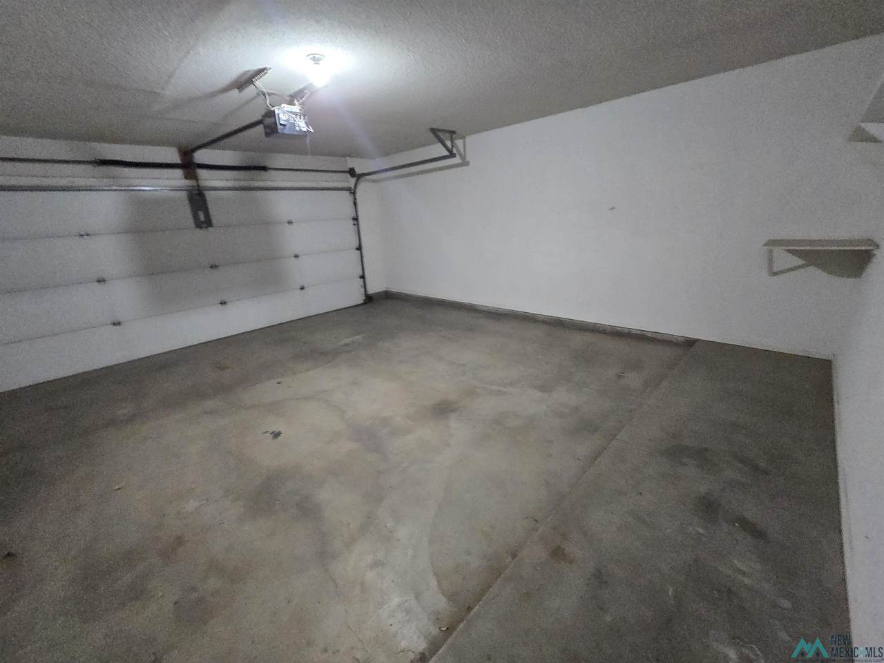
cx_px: 442
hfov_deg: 106.2
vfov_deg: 89.9
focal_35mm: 13
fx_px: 332
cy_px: 332
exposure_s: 1/60
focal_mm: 2.2
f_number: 2.2
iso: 800
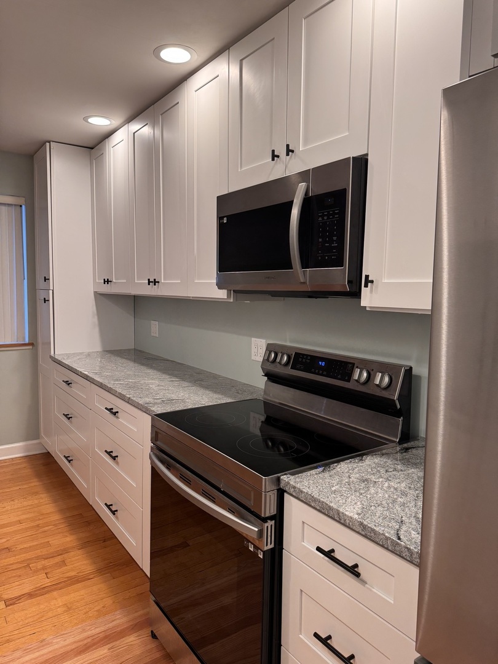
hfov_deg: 56.8
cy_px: 332
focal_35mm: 24
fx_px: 460
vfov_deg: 71.6
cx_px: 249
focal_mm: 6.76
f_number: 1.78
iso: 160
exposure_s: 1/120
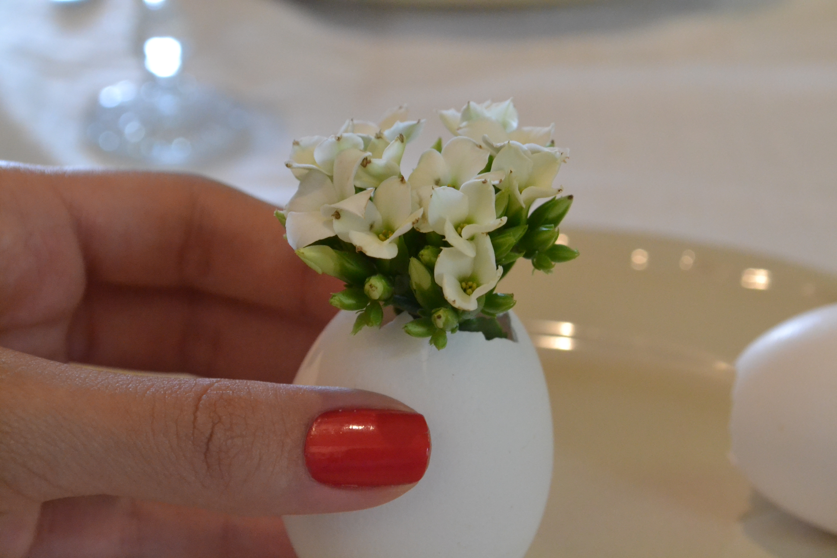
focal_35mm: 82
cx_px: 418
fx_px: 1918
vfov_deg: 16.6
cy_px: 279
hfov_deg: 24.6
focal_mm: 55
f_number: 8
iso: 3200
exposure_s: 1/50
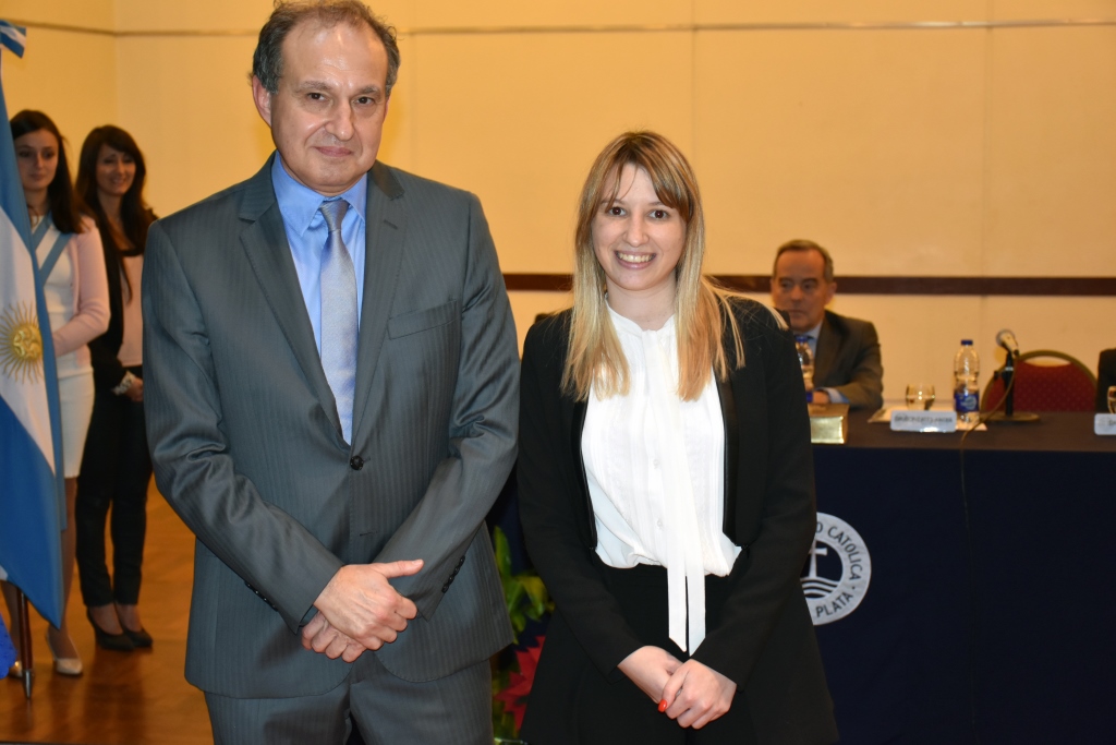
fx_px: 2232
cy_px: 372
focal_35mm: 72
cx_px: 558
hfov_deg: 28.1
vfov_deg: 18.9
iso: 1000
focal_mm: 48
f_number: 4.5
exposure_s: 1/60
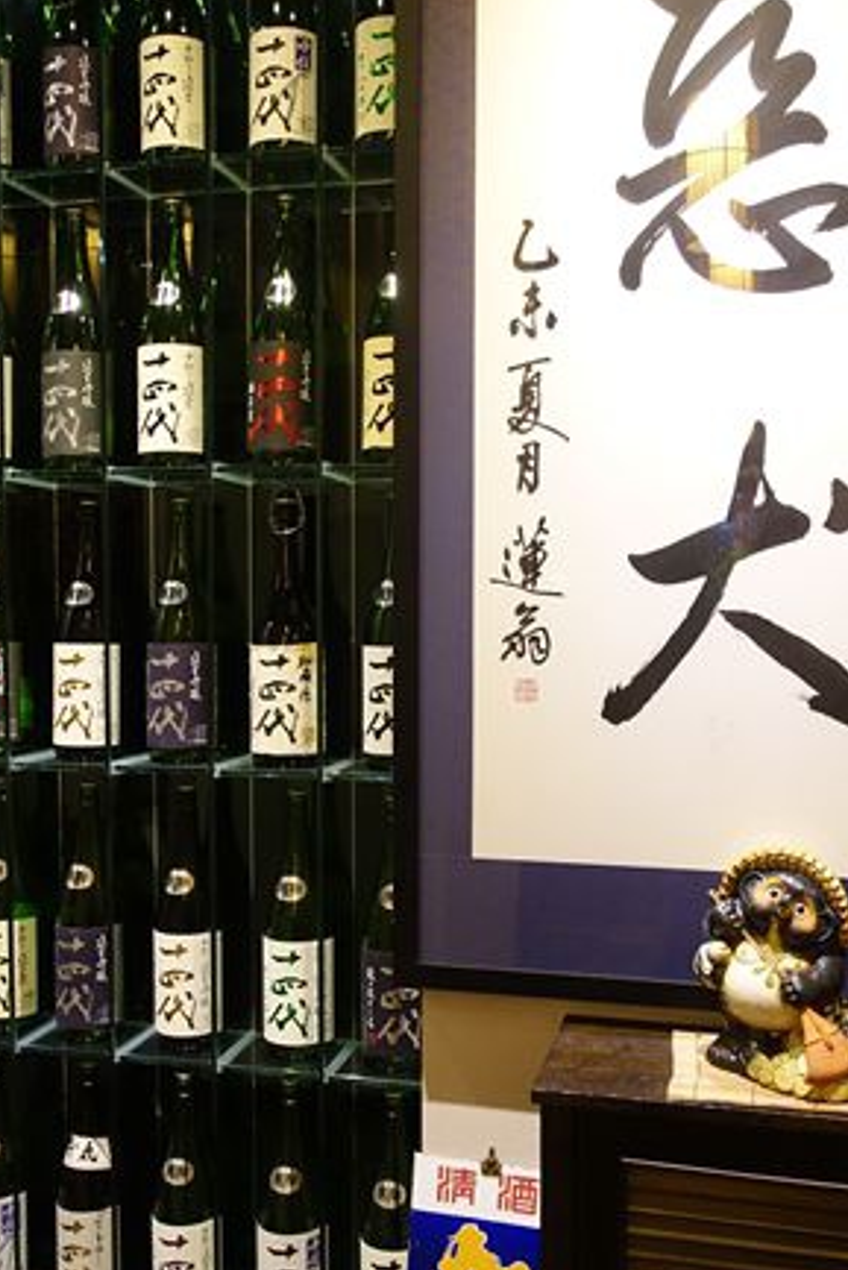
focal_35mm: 36
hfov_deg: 36.9
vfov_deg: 53.1
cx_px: 453
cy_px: 657
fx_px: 1271
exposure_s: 1/30
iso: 640
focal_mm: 8.8
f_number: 1.8
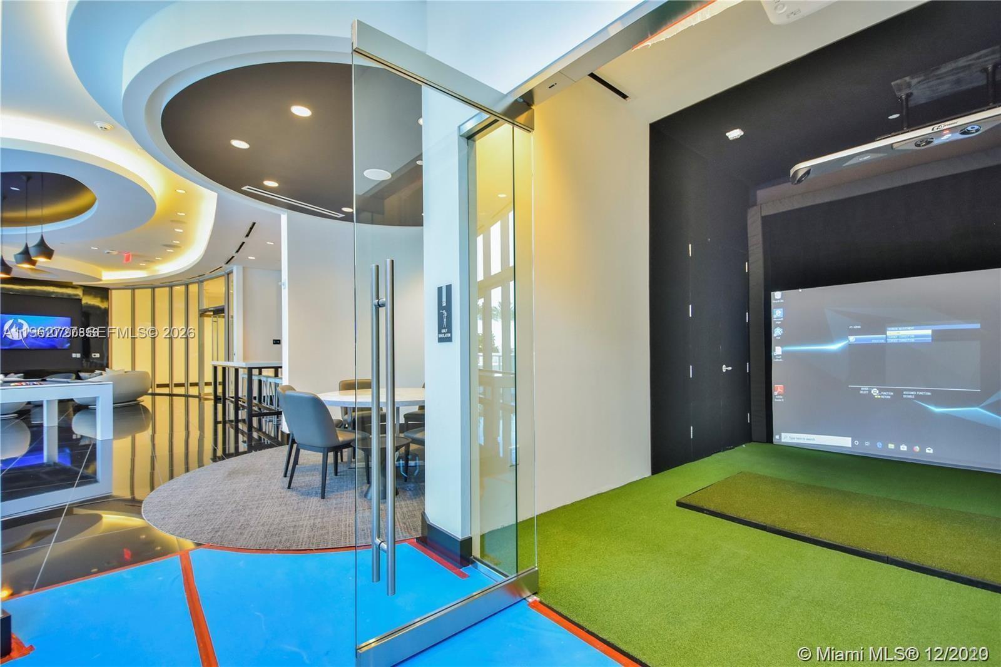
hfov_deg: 100.4
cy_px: 334
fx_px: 417
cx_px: 500
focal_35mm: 15
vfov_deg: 77.3
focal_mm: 10
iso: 560
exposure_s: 1/15
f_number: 4.5
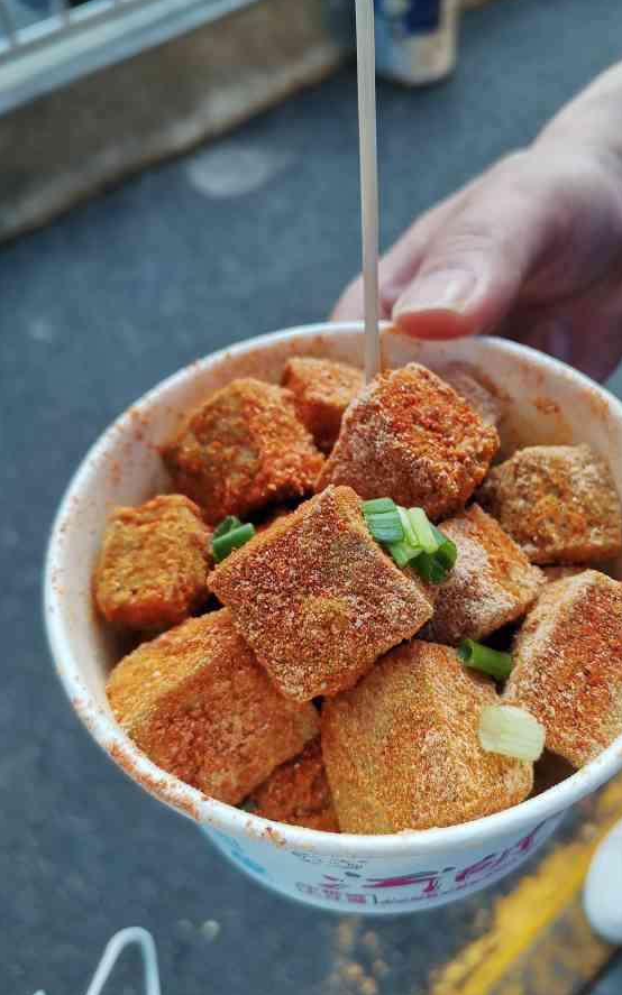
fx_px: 787
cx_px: 373
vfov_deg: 64.6
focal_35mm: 29
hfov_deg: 42.9
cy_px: 517
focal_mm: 5.5
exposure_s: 1/156
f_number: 1.8
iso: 50
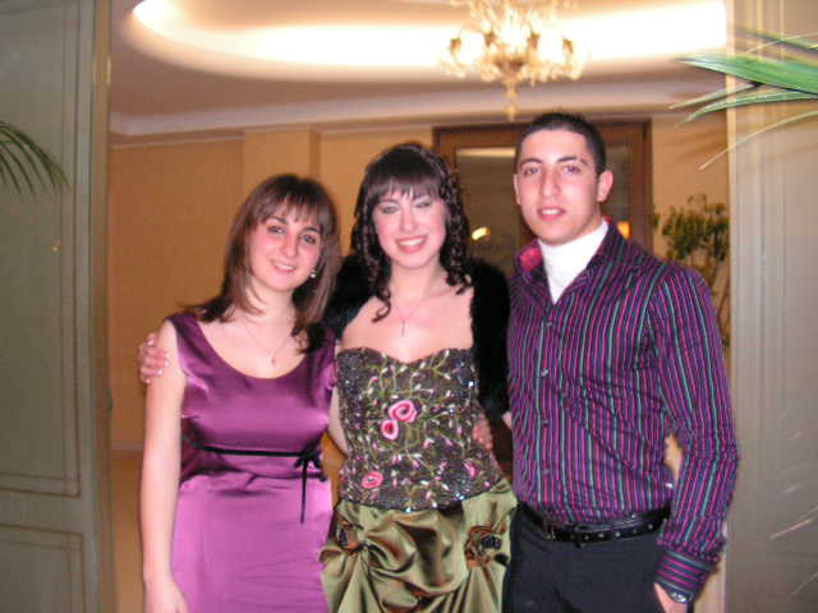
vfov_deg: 39.7
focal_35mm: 36
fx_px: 851
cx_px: 409
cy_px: 306
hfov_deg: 51.4
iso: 200
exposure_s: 1/40
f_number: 3.2
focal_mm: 6
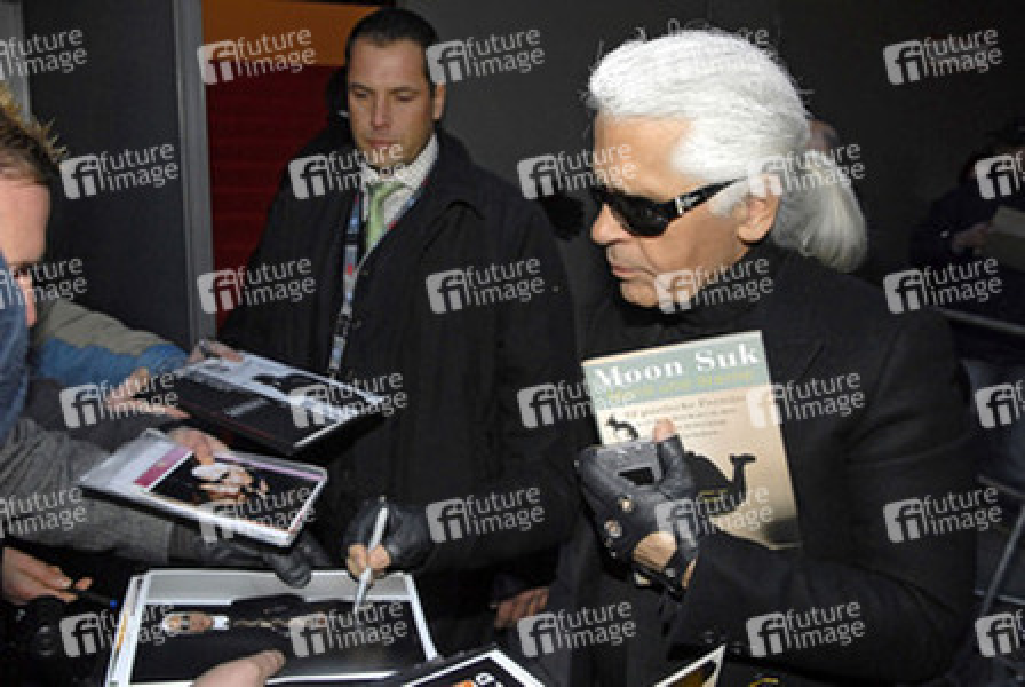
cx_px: 512
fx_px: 984
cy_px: 344
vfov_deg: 38.5
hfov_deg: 55.0
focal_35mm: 34
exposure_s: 1/80
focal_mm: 23
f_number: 5.6
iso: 400
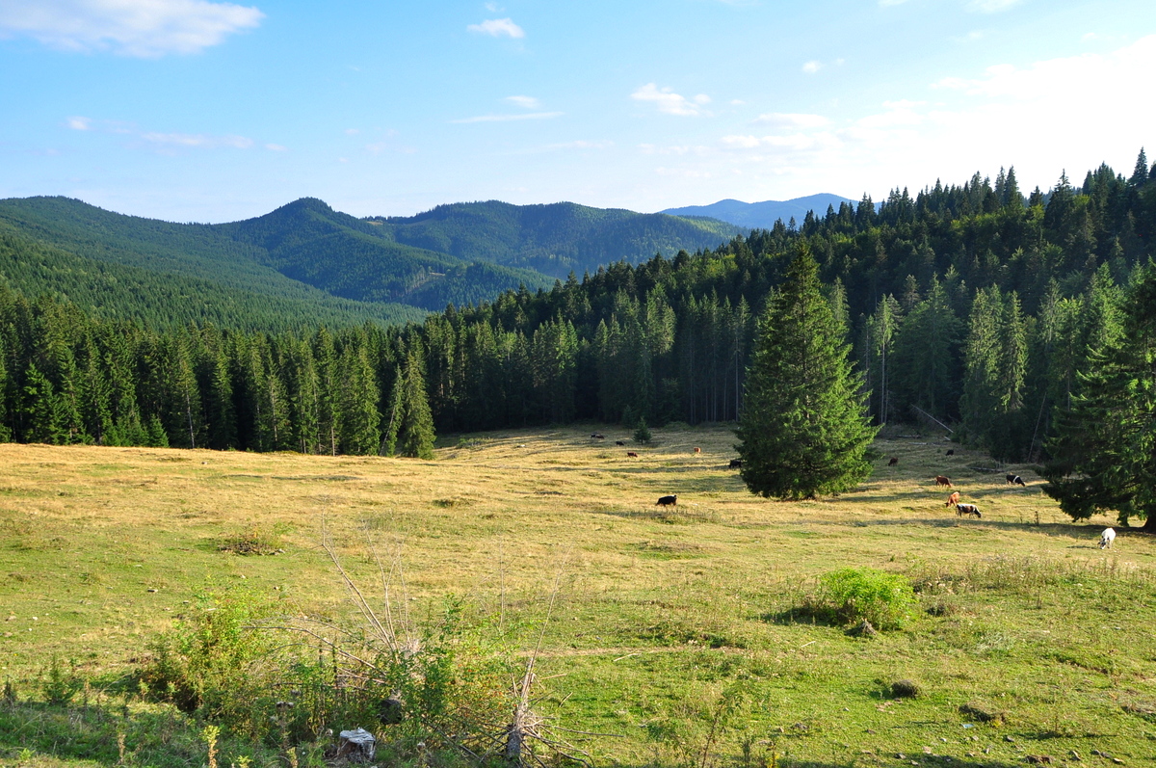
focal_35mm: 27
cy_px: 384
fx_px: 866
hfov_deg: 67.4
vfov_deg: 47.8
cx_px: 578
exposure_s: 1/320
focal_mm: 18
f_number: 9
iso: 400
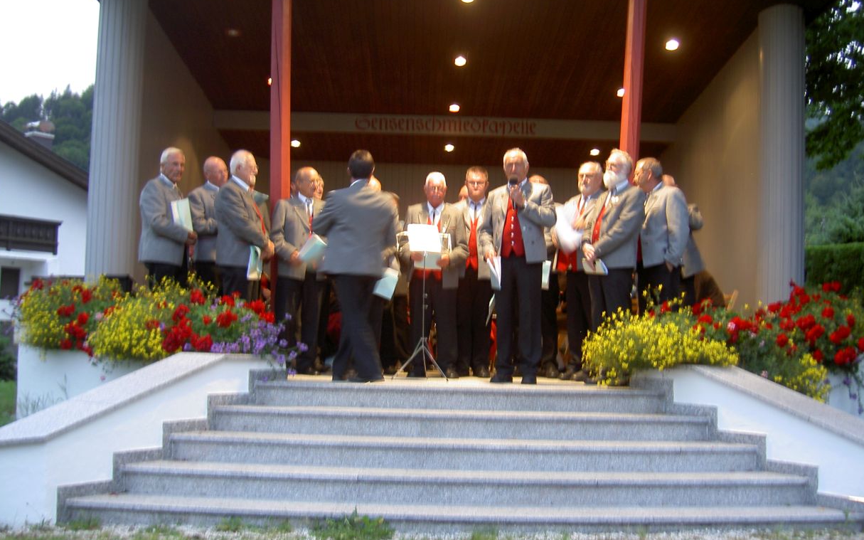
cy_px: 240
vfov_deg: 30.5
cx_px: 433
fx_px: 989
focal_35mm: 42
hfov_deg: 47.2
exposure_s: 1/8
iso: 100
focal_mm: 8
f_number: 2.8
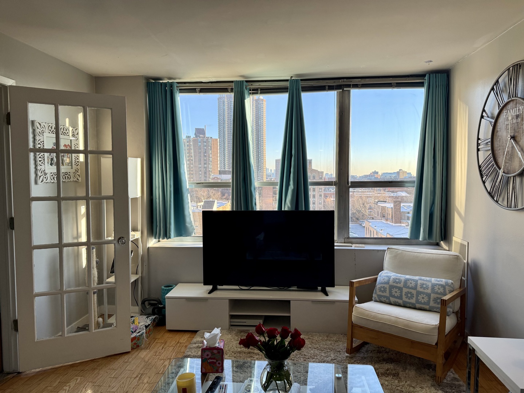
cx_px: 262
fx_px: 363
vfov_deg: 56.8
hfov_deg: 71.6
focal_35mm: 24
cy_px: 196
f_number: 1.78
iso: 100
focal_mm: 6.76
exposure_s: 1/385
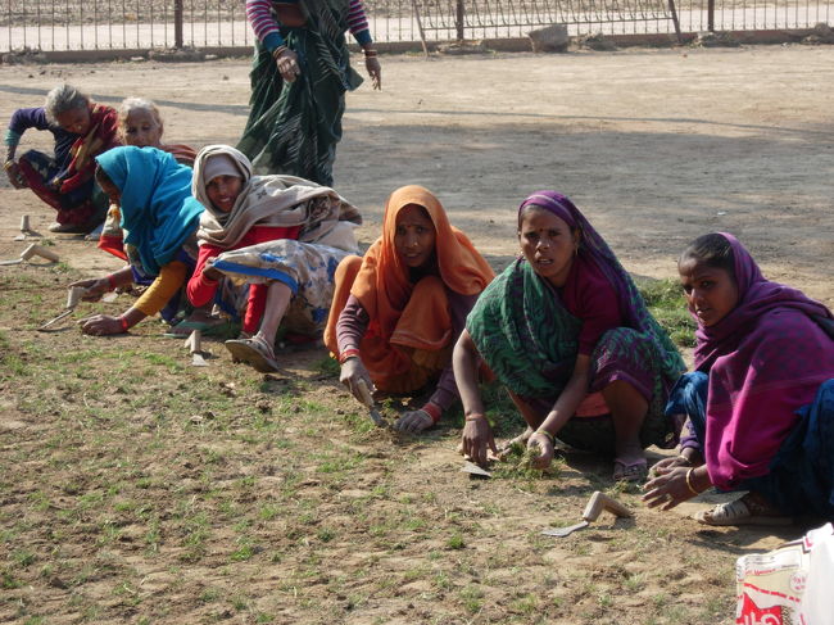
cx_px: 417
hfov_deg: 17.4
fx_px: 2721
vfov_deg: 13.1
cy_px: 312
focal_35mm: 113
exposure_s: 1/242
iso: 64
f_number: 4.9
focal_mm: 23.4
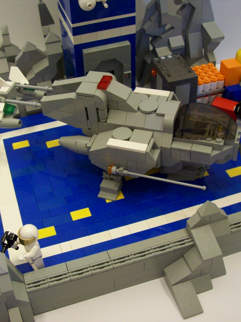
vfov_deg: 38.9
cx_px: 118
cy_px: 160
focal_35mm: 49
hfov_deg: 29.7
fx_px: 455
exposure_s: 1/12.7
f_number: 2.7
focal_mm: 6
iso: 160
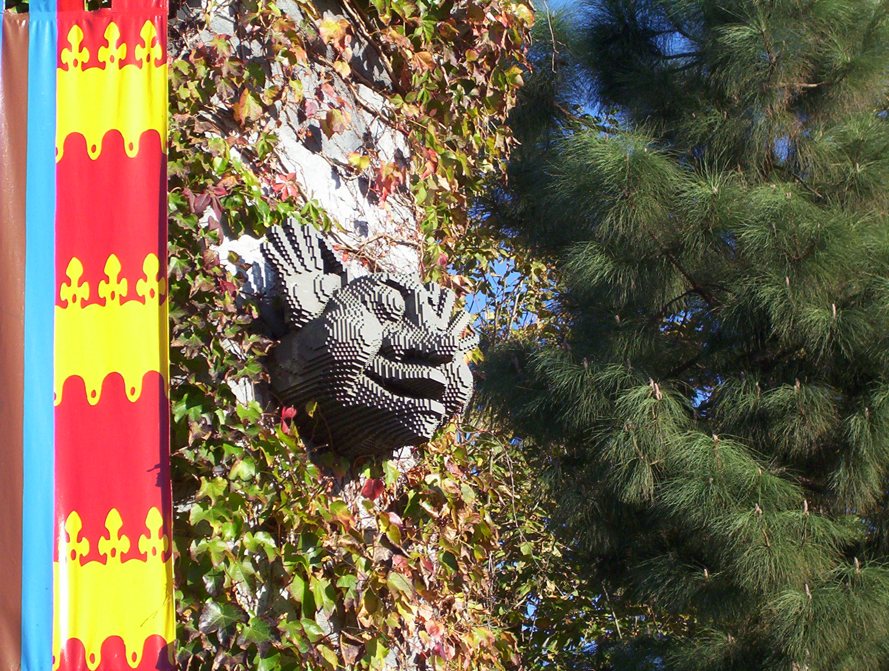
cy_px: 336
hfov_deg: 15.9
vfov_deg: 12.0
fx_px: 3192
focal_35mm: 124
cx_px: 444
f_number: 4.62
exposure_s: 1/334
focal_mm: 16.3
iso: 100
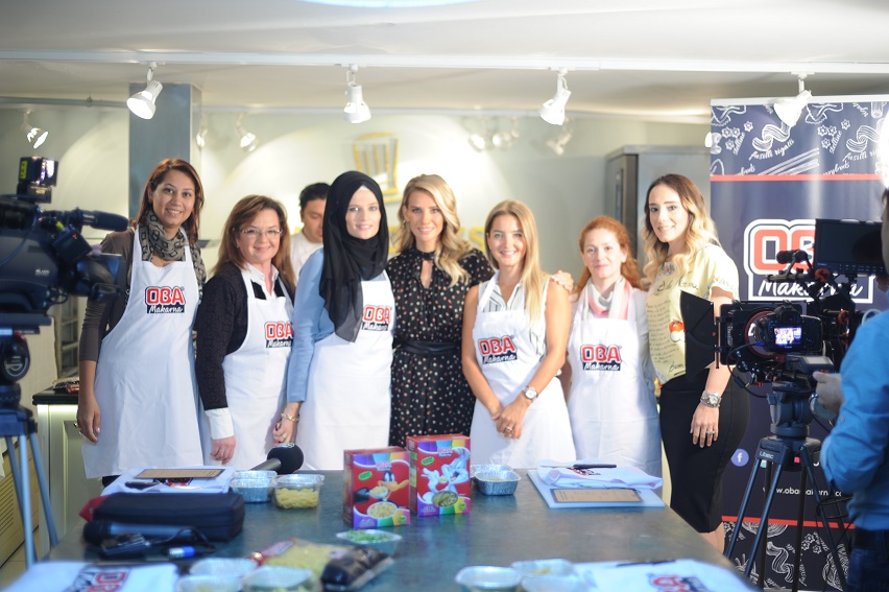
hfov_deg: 39.6
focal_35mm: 50
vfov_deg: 27.0
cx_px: 444
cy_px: 296
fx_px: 1234
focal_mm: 50
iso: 500
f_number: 1.8
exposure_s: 1/100
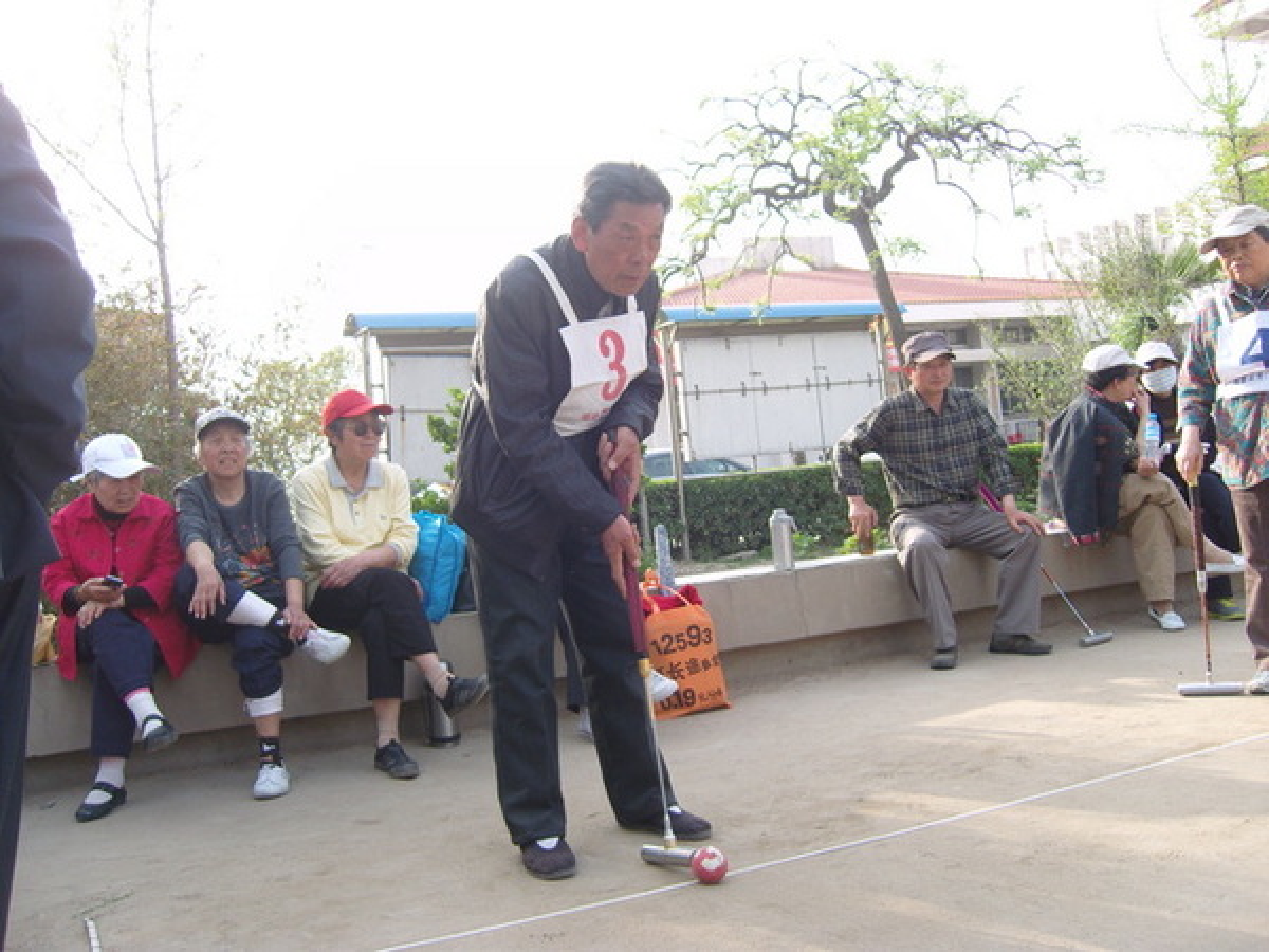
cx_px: 634
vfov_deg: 41.8
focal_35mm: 34
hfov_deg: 54.0
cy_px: 476
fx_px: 1246
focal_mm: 7.3
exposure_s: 1/250
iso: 100
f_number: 2.8
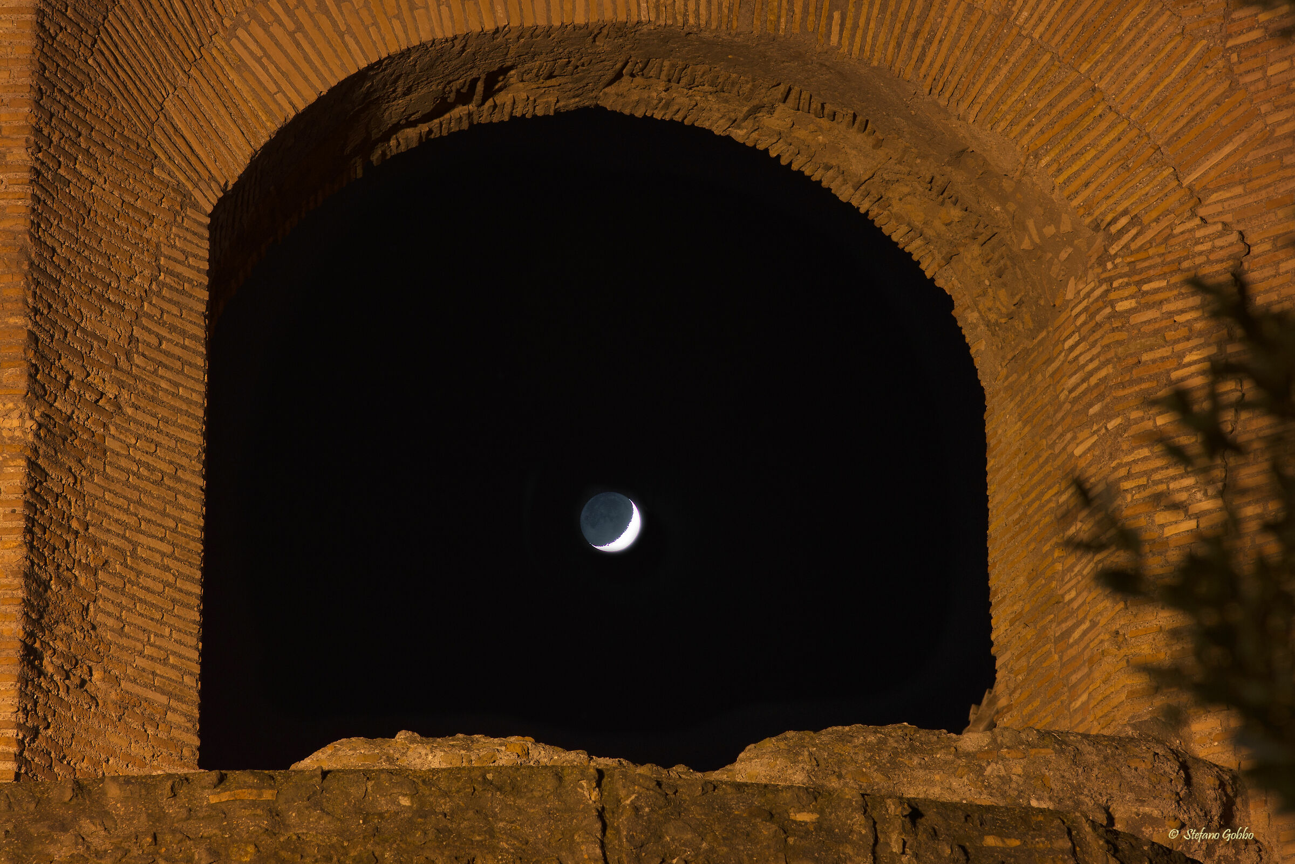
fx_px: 6477
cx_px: 648
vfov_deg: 7.6
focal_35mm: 180
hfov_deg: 11.4
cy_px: 432
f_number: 6.3
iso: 200
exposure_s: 1/2
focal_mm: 180
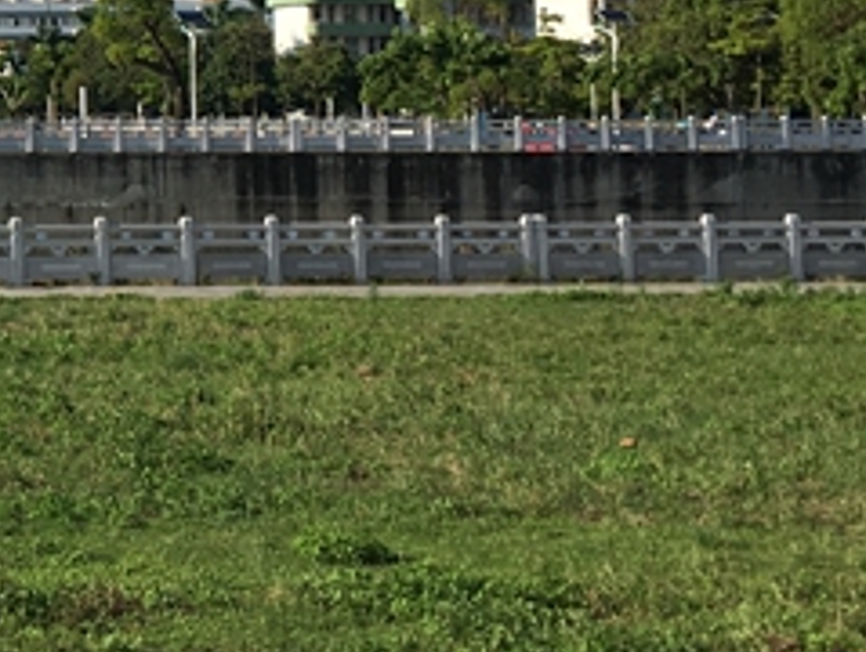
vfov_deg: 13.3
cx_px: -406
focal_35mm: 109
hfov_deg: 16.5
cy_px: -129
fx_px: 2731
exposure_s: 1/1570
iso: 25
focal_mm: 4.15
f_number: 2.2
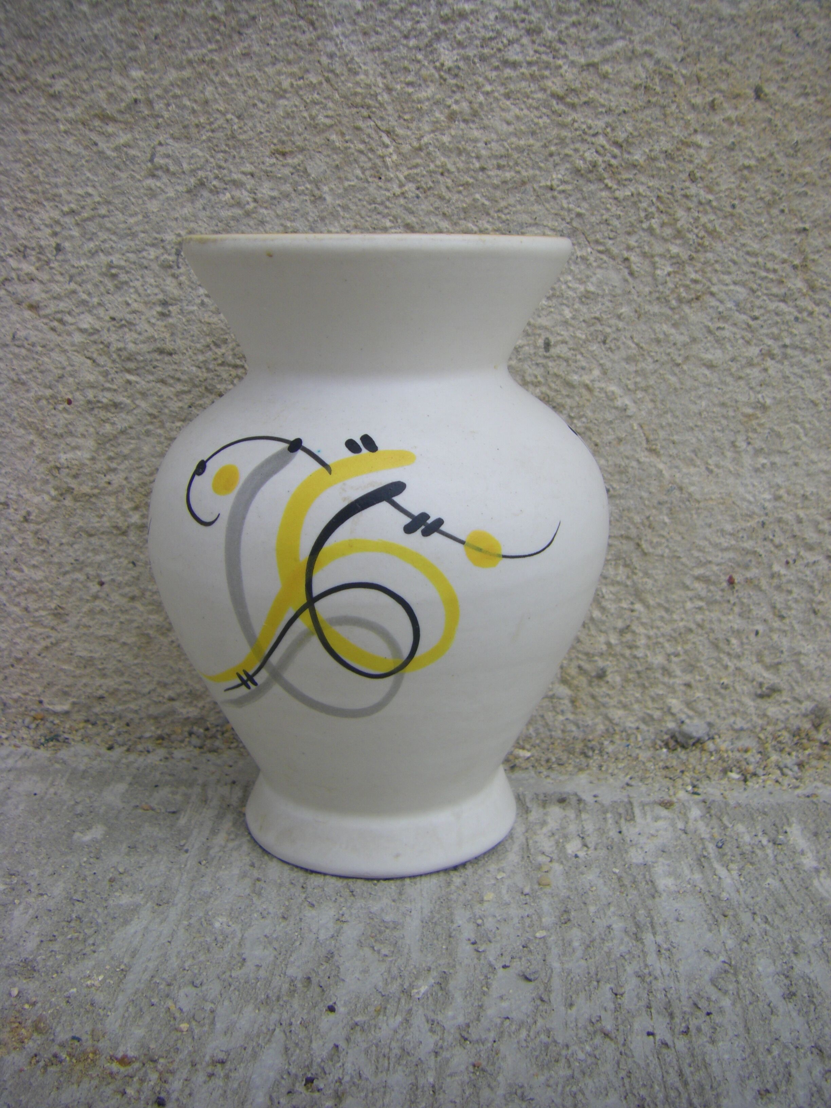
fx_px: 1216
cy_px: 554
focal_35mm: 38
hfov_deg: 37.7
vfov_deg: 49.0
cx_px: 416
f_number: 7
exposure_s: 1/160
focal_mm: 6.3
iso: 64
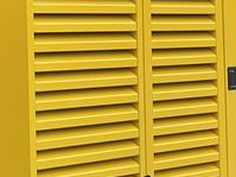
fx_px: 1751
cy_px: 99
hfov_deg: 7.7
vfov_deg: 5.8
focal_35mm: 257
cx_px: -20
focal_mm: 7.5
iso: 50
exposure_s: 1/99
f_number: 2.2
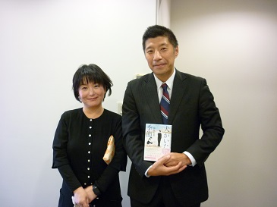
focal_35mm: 33
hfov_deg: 55.4
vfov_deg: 42.9
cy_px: 104
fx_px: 264
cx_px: 138
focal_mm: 5.5
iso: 400
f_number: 2.8
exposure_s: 1/30
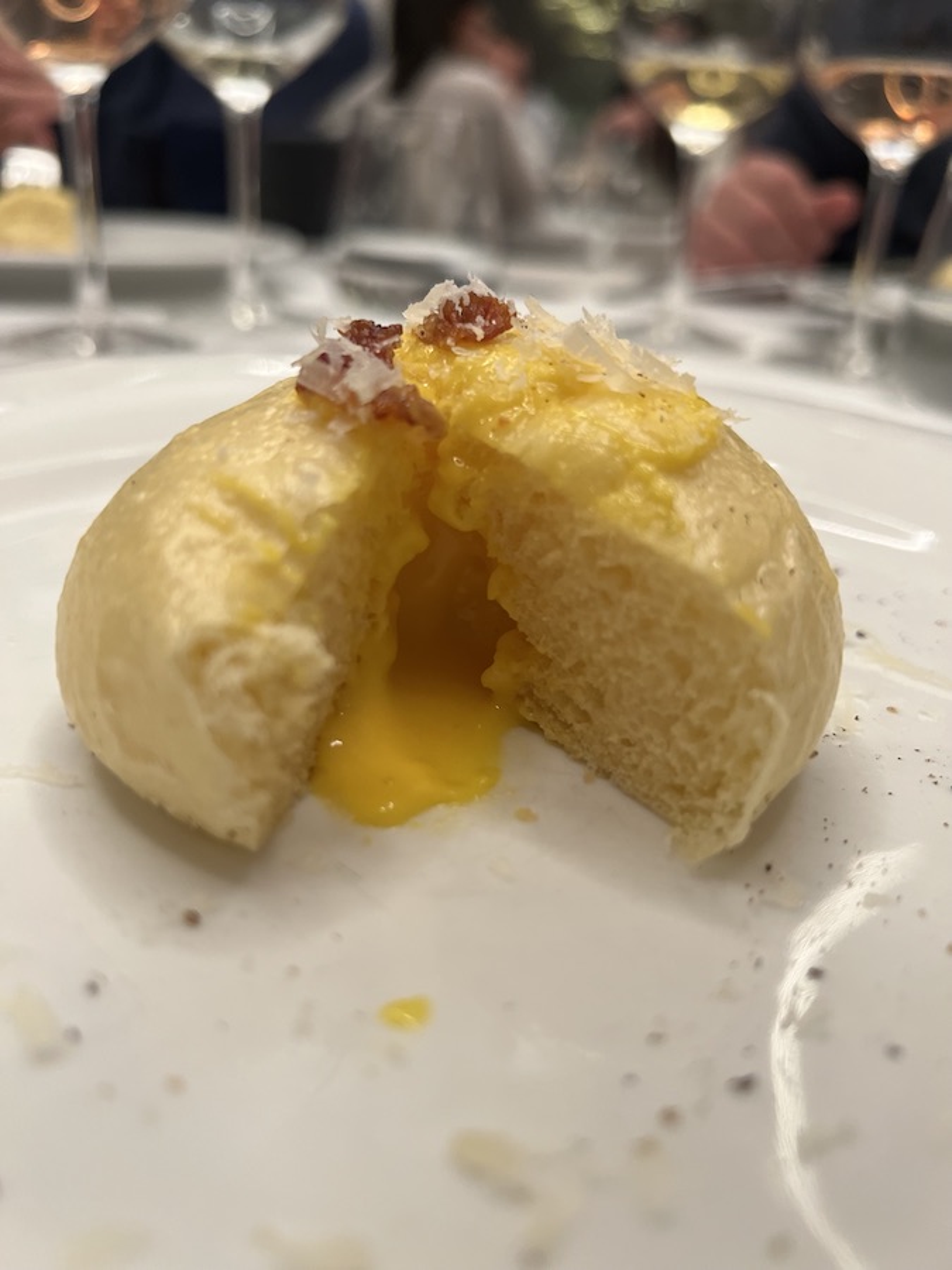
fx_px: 953
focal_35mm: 26
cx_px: 476
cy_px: 635
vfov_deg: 67.3
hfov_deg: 53.1
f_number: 1.5
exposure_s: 1/60
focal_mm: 5.7
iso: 160
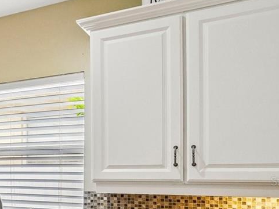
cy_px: 181
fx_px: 387
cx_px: -142
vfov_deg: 29.2
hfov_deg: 27.3
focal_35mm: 48
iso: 200
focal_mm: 10
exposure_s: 1/30
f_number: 8
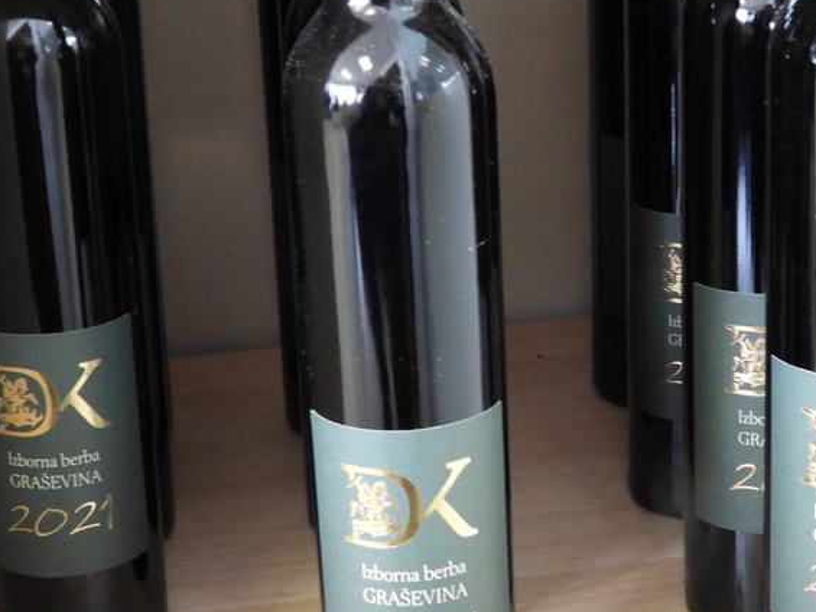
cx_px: 491
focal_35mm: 68
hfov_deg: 28.5
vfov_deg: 21.6
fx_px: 1603
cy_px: 214
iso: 640
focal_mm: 5.8
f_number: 3.2
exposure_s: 1/8
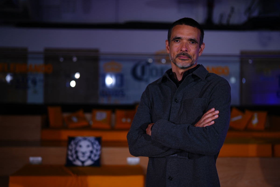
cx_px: 140
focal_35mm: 50
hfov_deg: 39.6
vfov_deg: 27.0
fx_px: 389
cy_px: 94
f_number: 1.6
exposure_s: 1/60
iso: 64
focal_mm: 50
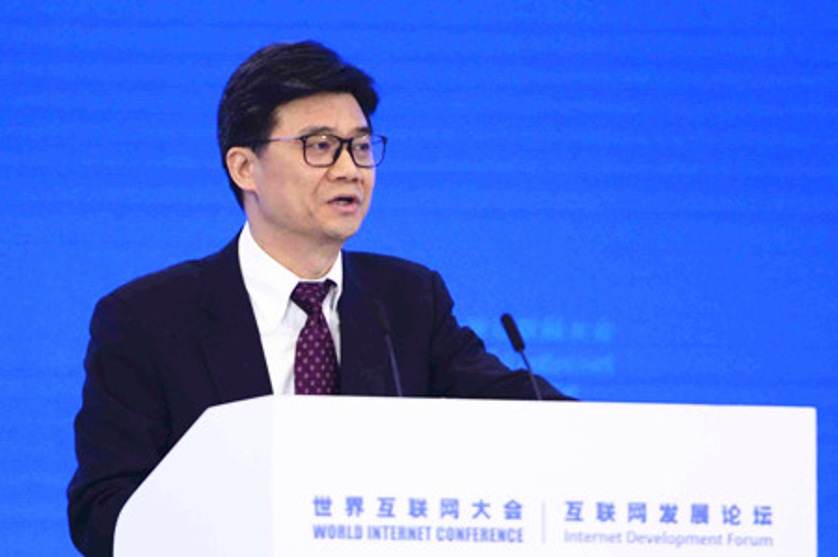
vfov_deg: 6.9
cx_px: 419
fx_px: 4650
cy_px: 278
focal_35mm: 200
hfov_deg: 10.3
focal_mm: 200
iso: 1600
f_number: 2.8
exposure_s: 1/400
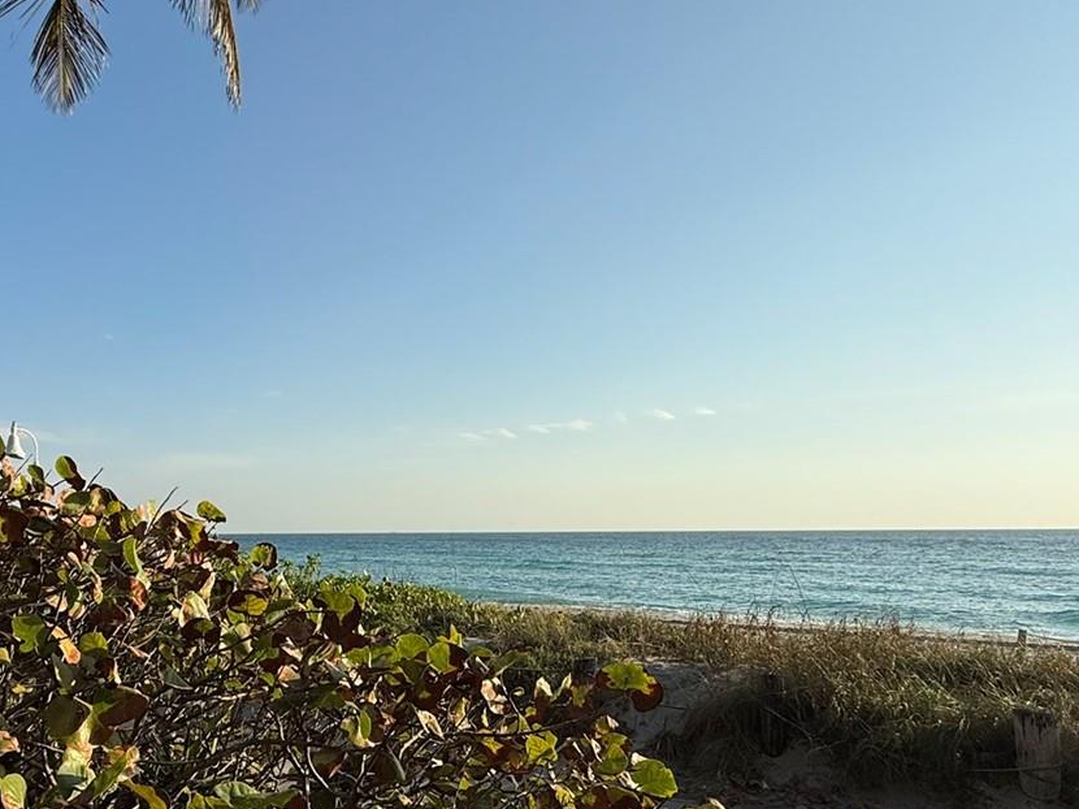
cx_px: 352
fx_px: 841
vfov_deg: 51.0
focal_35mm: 27
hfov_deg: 63.5
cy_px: 480
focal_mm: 2.22
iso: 50
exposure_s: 1/3289
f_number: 2.2
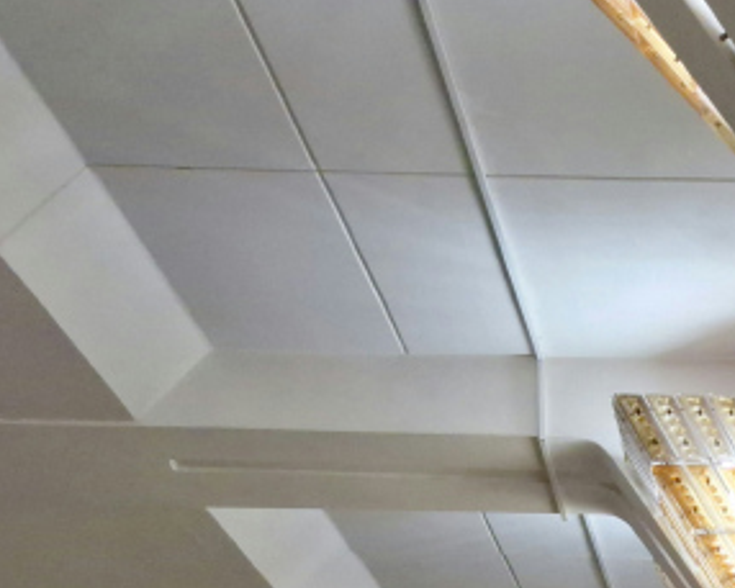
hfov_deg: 17.6
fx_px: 2220
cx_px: 964
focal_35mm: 102
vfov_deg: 13.3
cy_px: 1128
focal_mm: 5.54
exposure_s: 1/100
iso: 80
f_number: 1.8
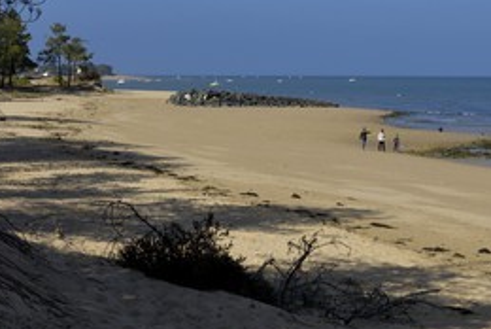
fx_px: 1158
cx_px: 233
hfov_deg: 23.9
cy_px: 106
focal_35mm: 85
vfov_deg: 16.1
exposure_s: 1/160
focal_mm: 35
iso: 100
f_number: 11
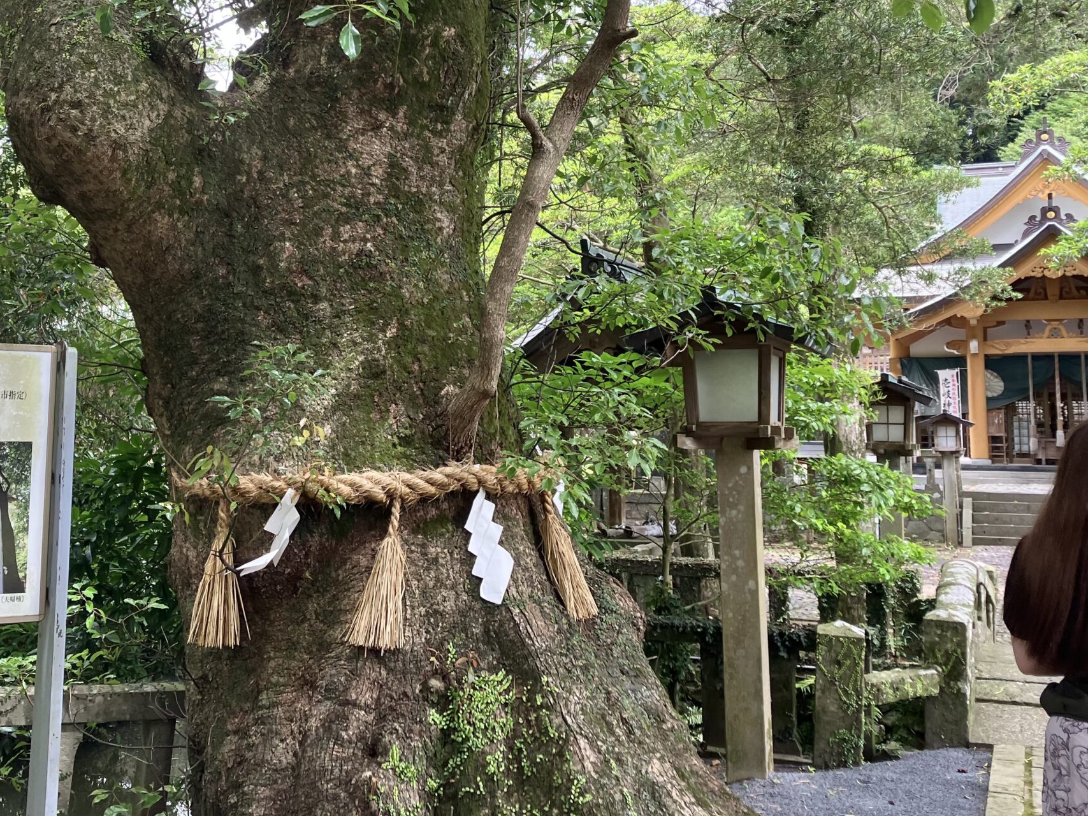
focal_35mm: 42
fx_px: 1320
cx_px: 421
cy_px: 286
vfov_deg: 34.1
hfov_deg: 44.5
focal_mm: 3.99
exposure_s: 1/165
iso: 40
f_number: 1.8
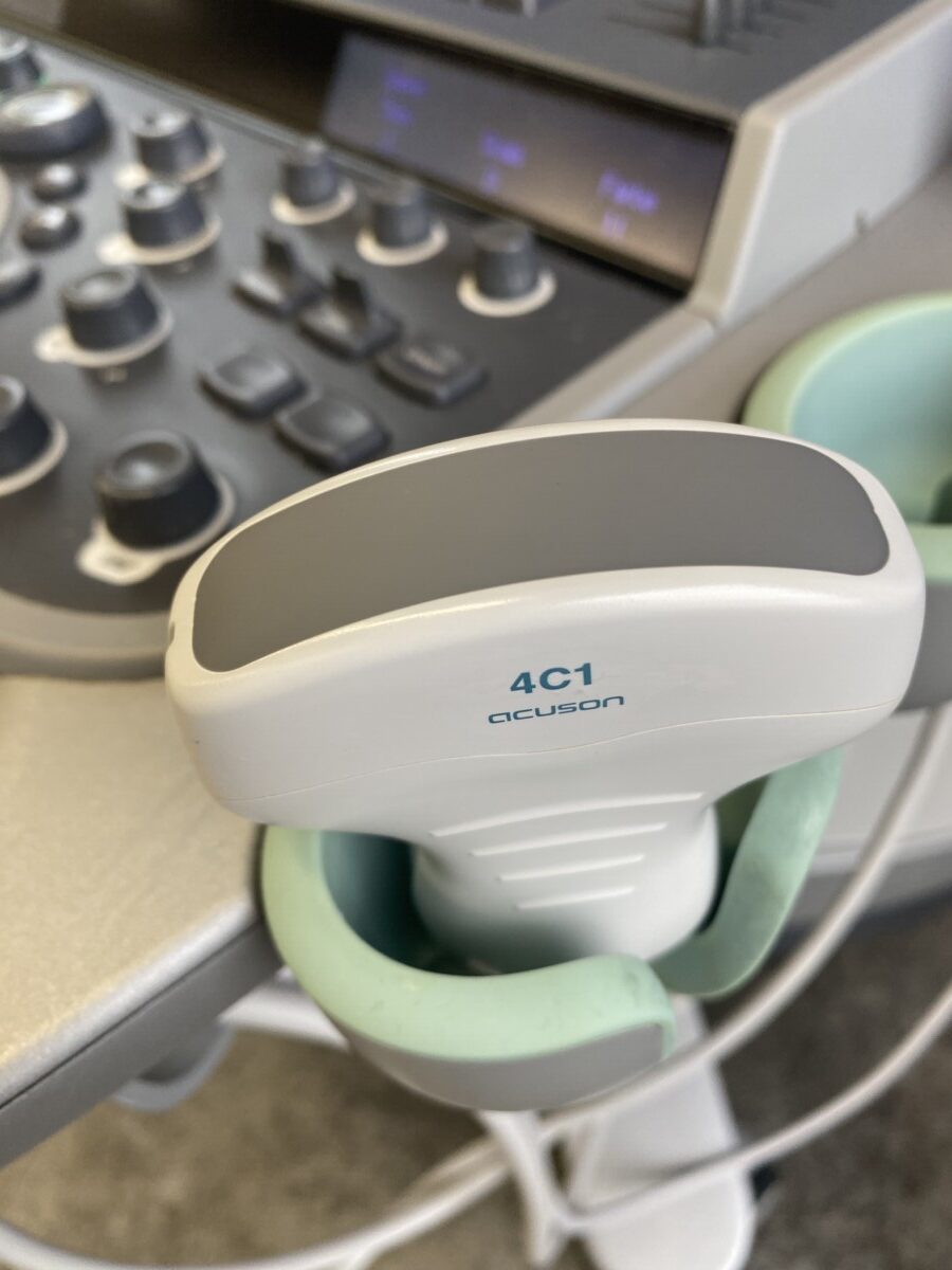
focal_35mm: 25
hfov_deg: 54.9
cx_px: 476
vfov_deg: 69.4
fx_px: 917
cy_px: 635
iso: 80
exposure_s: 1/100
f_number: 1.8
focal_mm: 4.25
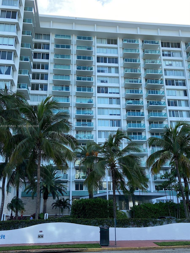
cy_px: 126
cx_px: 95
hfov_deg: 53.1
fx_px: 190
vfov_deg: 67.3
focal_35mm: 26
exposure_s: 1/805
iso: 32
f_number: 1.8
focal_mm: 4.25
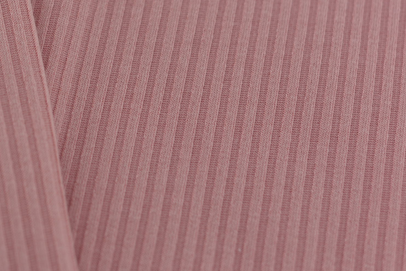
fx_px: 1139
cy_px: 23
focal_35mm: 101
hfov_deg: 19.7
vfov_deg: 13.4
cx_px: 22
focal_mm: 50
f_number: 3.5
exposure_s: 1/200
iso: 100
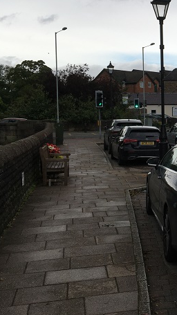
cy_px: 123
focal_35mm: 56
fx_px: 467
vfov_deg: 37.0
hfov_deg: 19.5
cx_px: 239
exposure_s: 1/578
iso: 25
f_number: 2.2
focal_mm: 4.15
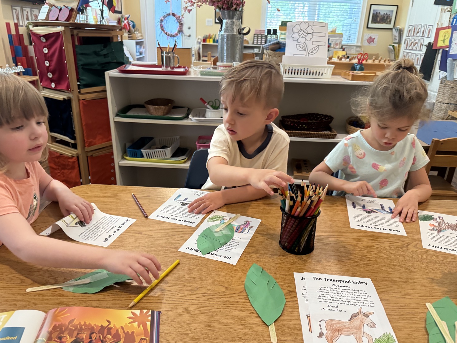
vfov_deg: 53.0
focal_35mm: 26
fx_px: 343
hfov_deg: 67.3
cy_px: 180
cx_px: 230
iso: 800
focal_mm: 6.76
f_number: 1.78
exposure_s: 1/60
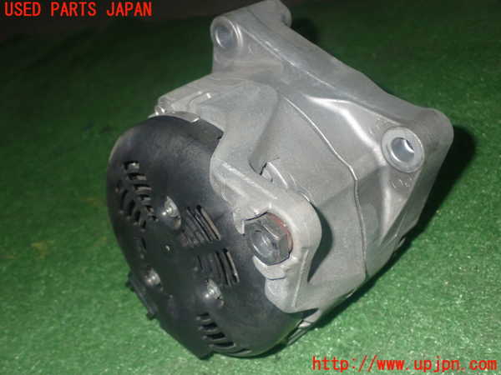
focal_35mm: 47
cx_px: 250
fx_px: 680
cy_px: 188
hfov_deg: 40.4
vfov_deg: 30.9
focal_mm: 8.4
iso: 800
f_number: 9
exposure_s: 1/50
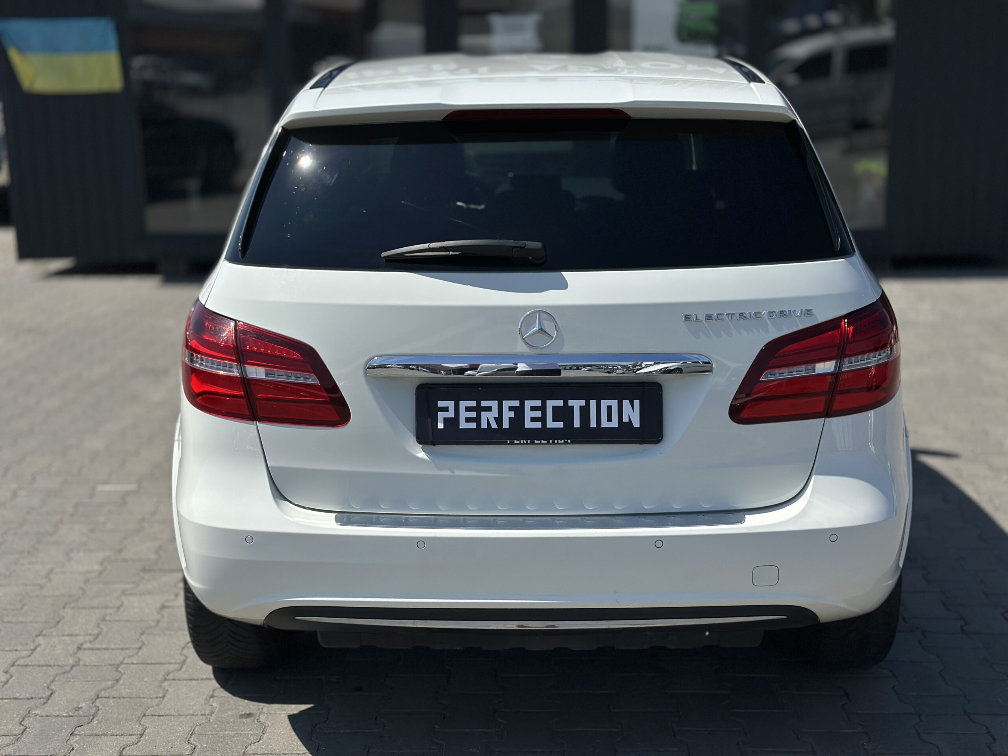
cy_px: 378
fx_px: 1398
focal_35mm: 48
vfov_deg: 30.3
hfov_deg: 39.7
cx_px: 504
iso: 100
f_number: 1.78
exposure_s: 1/15873
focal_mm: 6.86
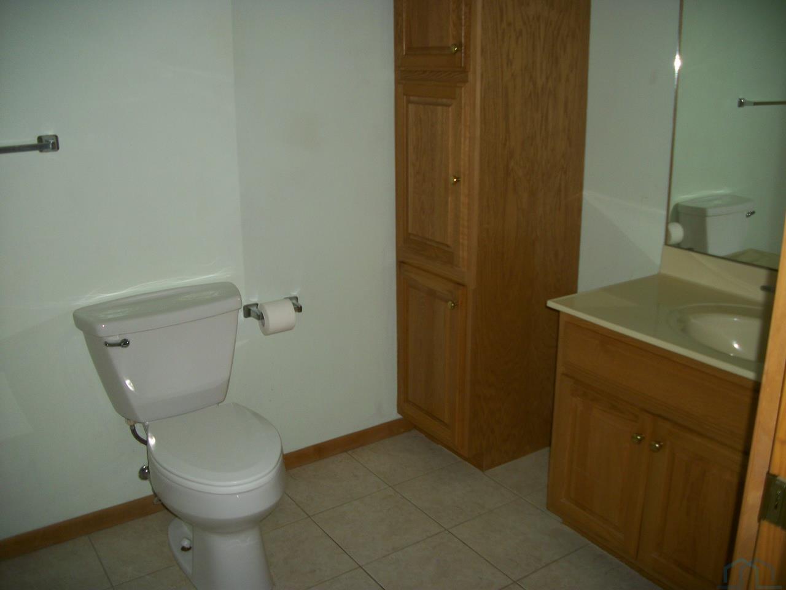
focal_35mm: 32
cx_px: 393
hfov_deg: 56.8
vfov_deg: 44.2
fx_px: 727
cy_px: 295
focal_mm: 5.7
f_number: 2.9
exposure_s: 1/30
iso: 80
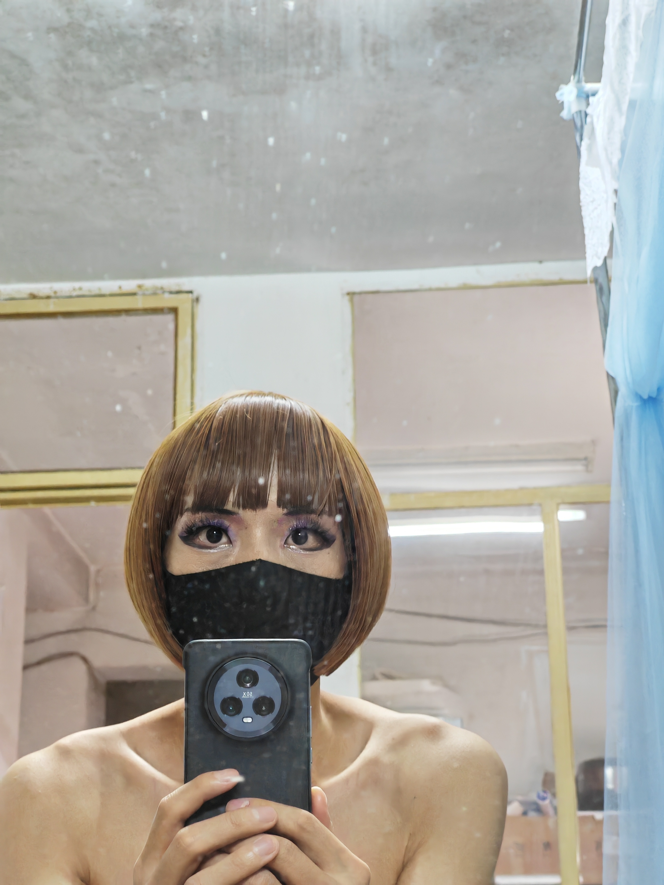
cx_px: 332
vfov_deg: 28.2
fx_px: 1765
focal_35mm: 69
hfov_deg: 21.3
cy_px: 442
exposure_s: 1/17
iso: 4000
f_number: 2.4
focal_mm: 8.67
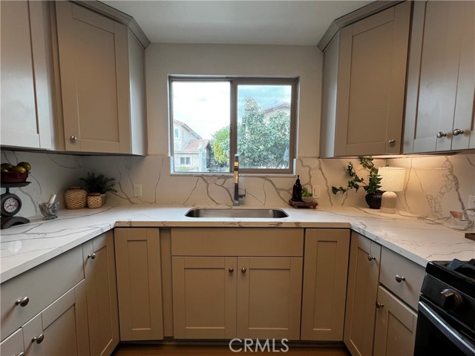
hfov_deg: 106.2
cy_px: 178
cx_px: 238
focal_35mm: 13
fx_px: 178
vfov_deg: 89.9
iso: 50
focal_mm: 1.57
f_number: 1.8
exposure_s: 1/120
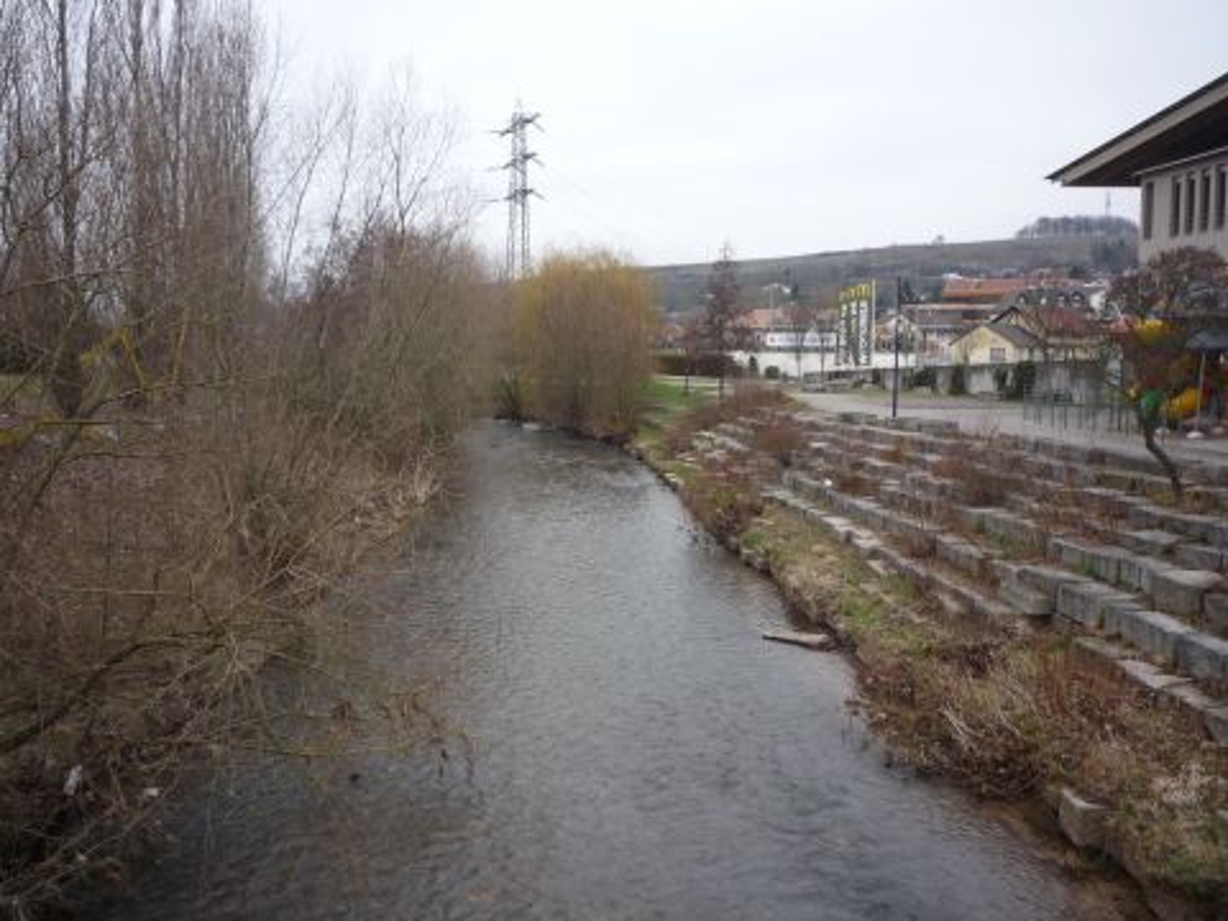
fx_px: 1135
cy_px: 460
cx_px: 614
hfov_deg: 56.8
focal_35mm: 32
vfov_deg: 44.2
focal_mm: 5.2
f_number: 3.5
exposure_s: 1/100
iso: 100
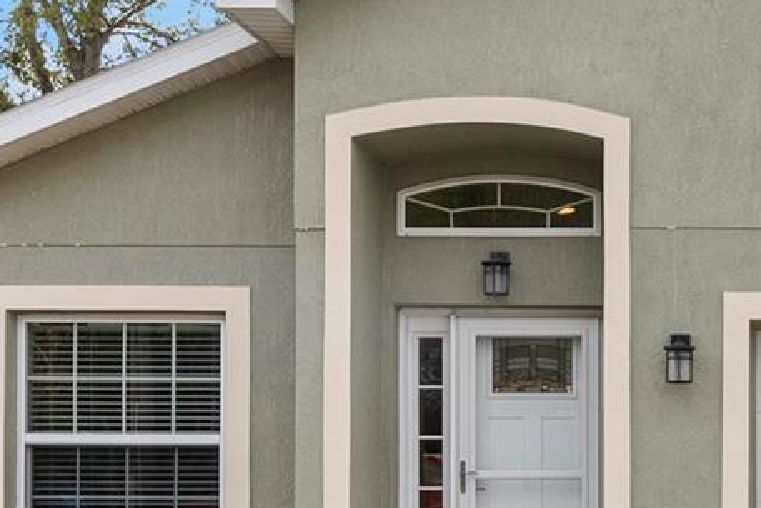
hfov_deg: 29.7
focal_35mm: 63
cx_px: 768
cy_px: 461
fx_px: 1332
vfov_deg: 21.1
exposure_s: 1/40
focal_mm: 18
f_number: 8
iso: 100
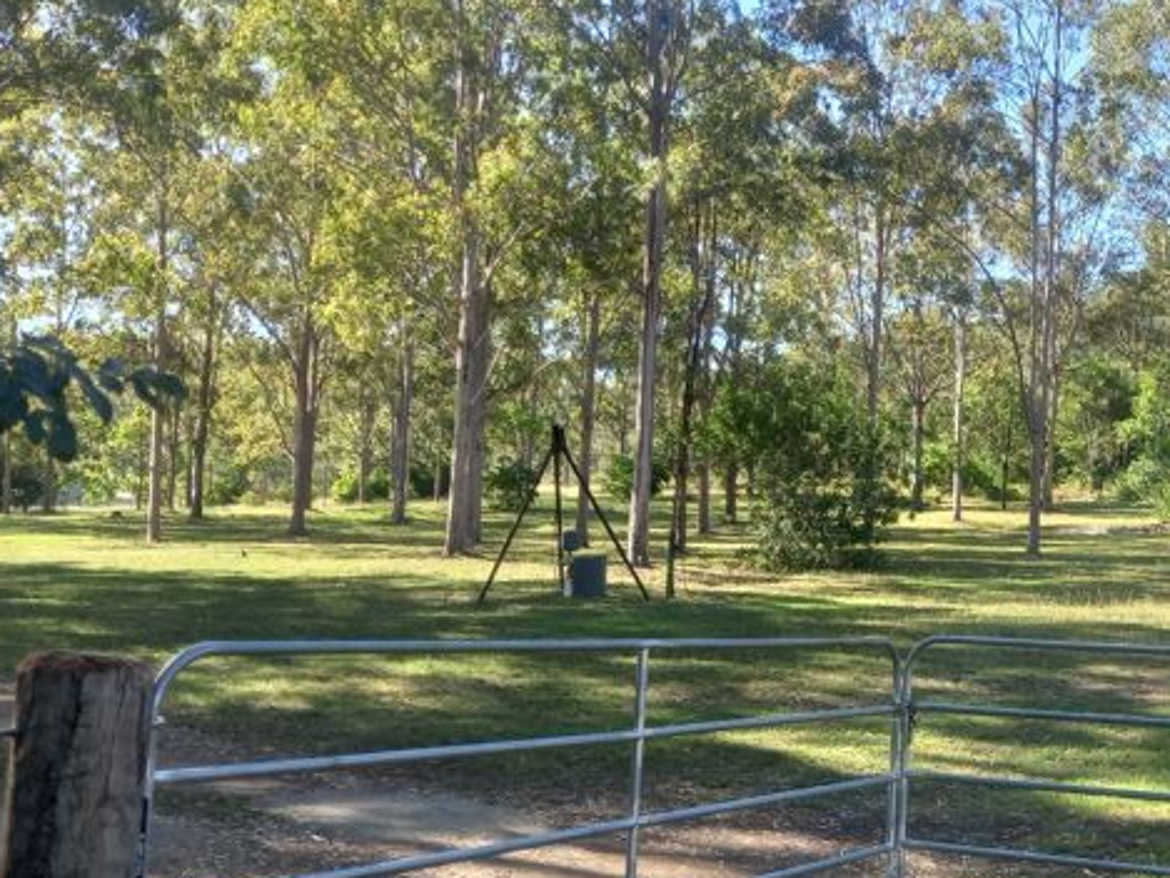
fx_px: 1623
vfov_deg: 30.3
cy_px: 473
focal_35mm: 48
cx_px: 858
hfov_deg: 38.7
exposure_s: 1/179
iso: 25
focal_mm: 4.6
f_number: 2
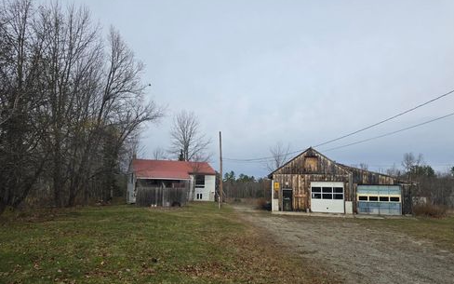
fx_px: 309
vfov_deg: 49.1
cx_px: 232
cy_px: 163
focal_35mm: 25
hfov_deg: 72.5
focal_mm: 6.3
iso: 12
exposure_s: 1/771
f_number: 1.7
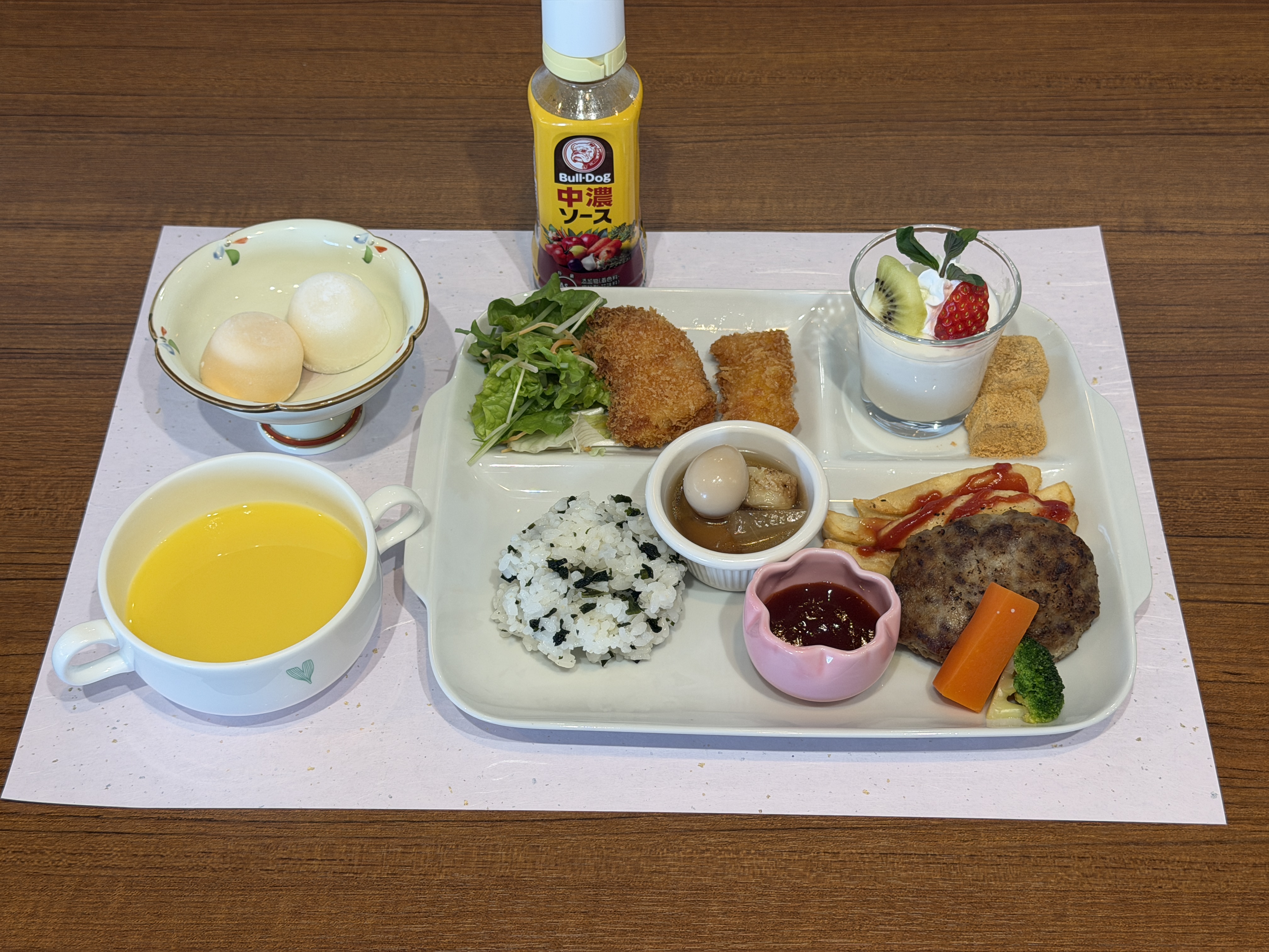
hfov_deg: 39.7
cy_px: 476
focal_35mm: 48
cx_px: 634
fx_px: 1760
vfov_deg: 30.3
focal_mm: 6.76
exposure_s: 1/50
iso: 50
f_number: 1.78
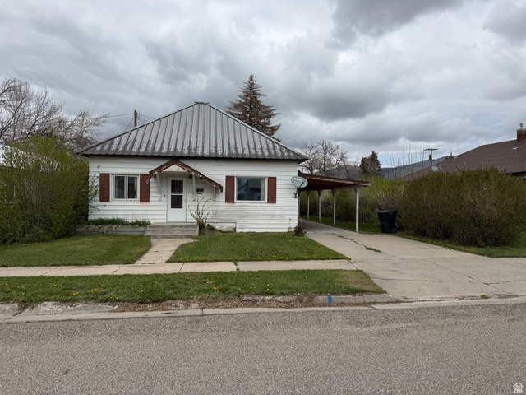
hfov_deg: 71.6
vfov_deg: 56.8
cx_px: 263
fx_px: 365
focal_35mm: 24
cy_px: 198
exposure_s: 1/7353
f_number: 1.78
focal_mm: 6.76
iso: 80
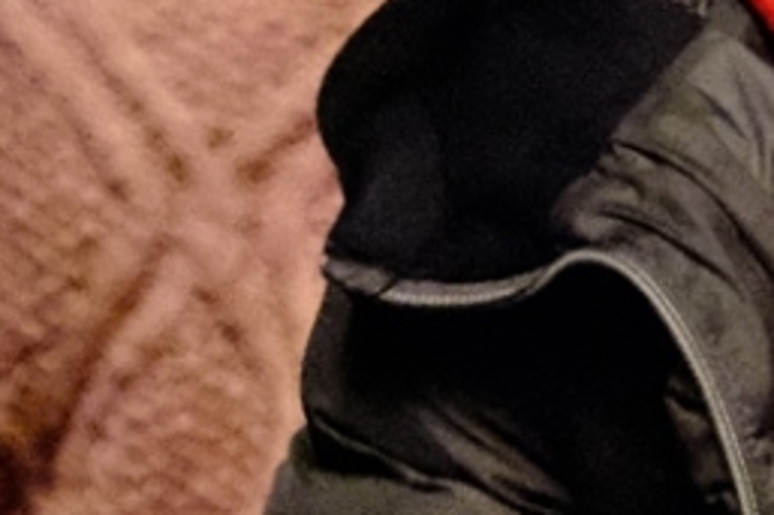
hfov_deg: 3.3
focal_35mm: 621
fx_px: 13342
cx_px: 885
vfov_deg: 2.2
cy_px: 184
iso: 25600
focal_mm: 55
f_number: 2.8
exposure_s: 1/80
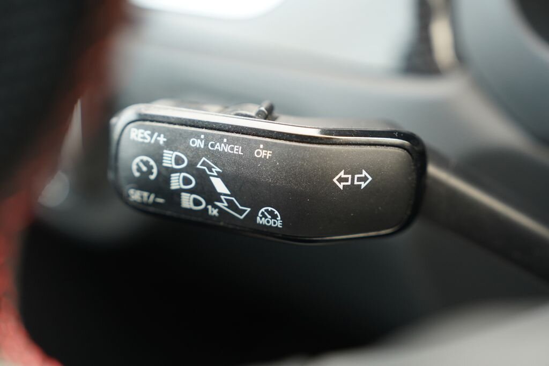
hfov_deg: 30.5
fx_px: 1007
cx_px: 274
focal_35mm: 66
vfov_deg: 20.6
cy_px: 183
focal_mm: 66
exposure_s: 1/80
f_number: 2.8
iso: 1600
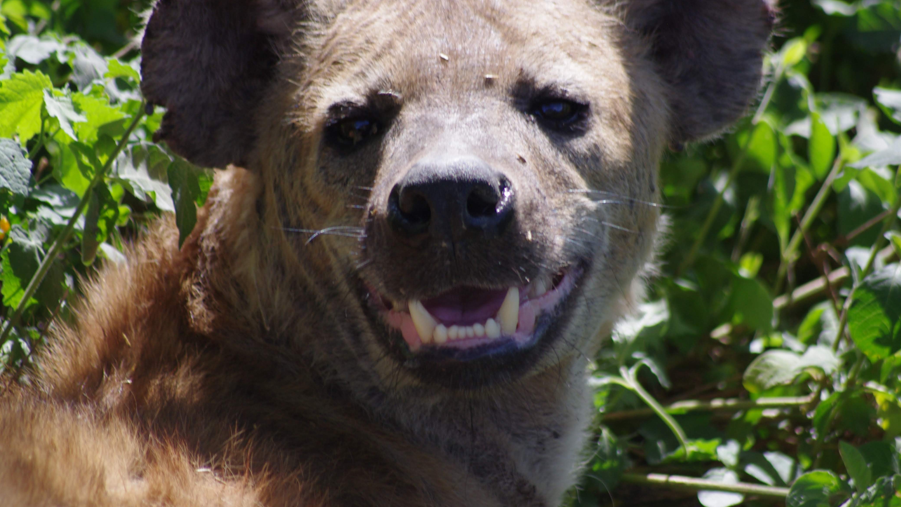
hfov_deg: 4.4
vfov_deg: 2.5
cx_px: 462
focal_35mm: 488
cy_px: 218
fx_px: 11659
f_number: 5.6
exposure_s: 1/500
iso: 400
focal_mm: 300
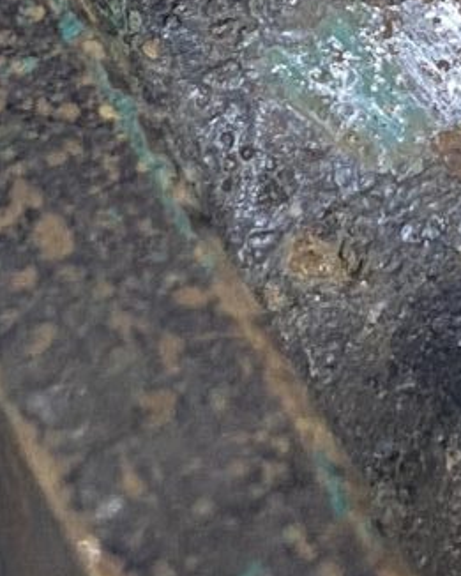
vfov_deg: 9.7
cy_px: 283
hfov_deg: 7.7
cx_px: 618
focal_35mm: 199
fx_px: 3392
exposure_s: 1/60
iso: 100
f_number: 1.8
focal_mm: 4.25
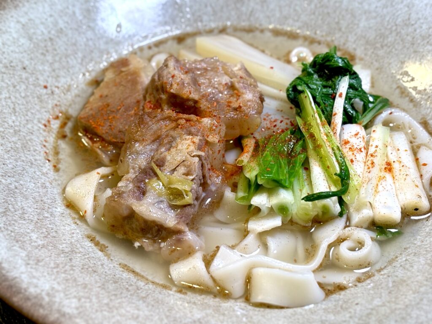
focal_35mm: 52
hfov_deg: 36.8
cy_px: 162
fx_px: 649
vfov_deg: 28.0
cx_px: 216
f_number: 1.6
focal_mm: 5.96
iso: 40
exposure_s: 1/50
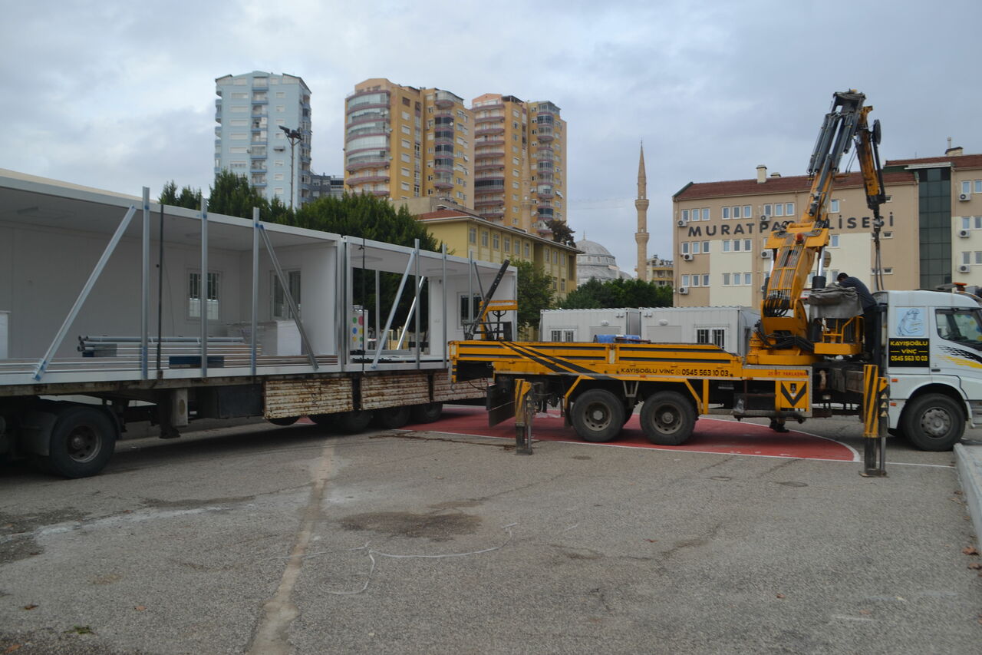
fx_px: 736
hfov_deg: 67.4
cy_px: 328
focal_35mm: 27
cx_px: 491
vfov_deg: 47.9
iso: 100
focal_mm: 18
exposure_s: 1/160
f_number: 6.3
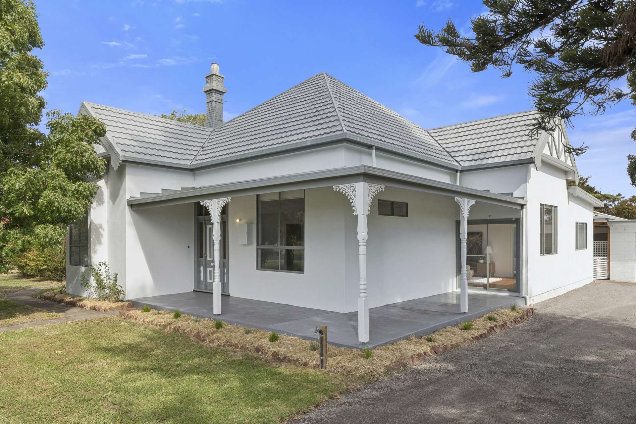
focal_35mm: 23
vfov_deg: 55.1
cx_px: 318
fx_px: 406
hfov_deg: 76.1
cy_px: 212
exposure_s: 1/100
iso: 100
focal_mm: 15.7
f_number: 11
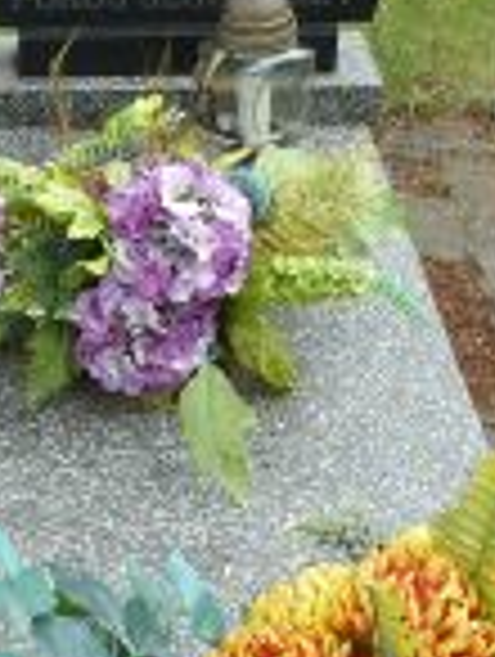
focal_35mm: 82
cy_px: 364
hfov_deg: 17.8
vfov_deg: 23.8
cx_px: 54
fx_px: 1559
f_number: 4
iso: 80
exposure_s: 1/125
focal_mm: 4.1
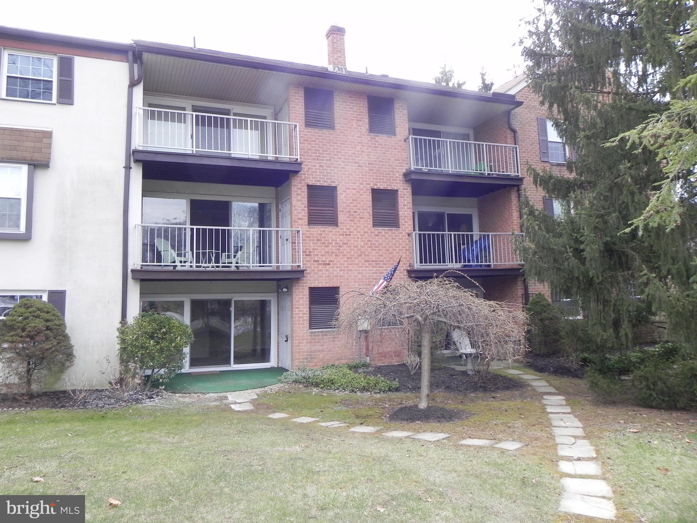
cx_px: 348
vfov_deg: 53.1
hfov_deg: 67.3
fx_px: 524
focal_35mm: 26
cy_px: 262
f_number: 5
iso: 224
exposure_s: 1/188
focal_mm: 4.6
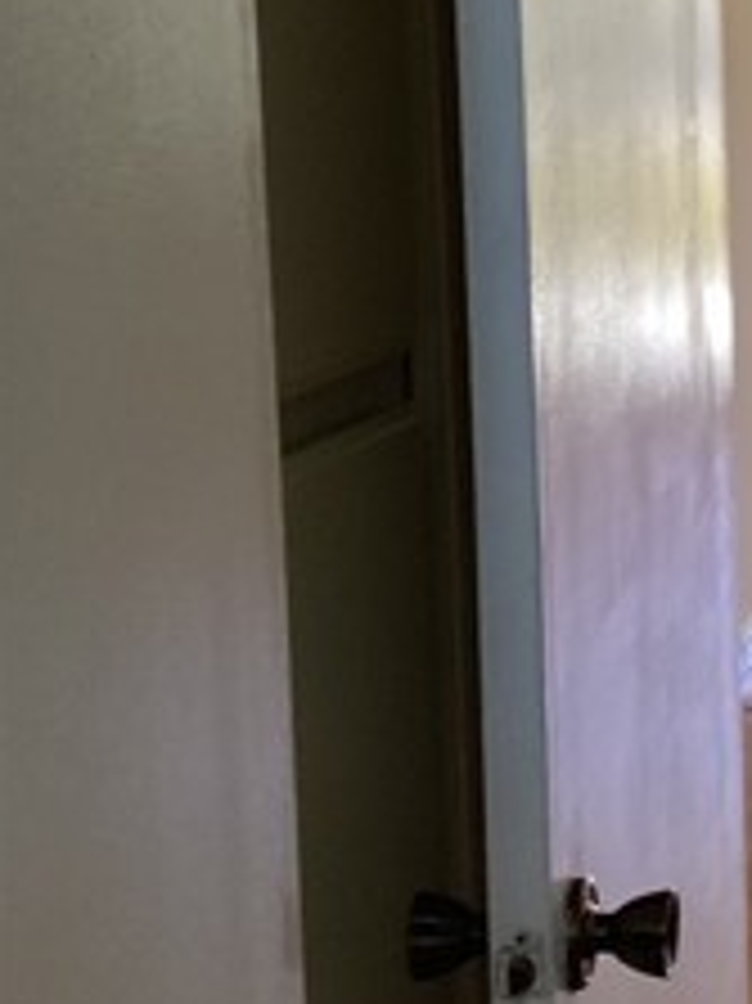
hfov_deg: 15.5
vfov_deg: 21.8
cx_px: 1063
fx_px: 2580
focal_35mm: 89
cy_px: 239
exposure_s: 1/60
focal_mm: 3.3
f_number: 2.4
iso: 80
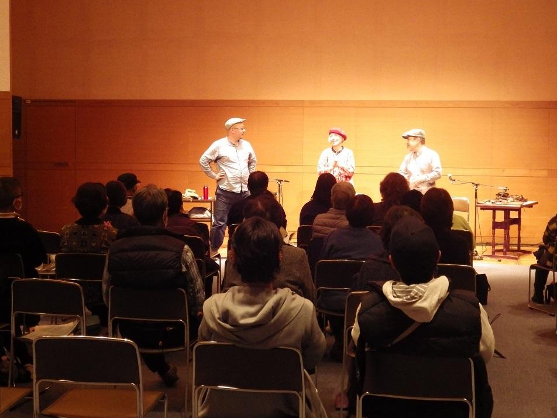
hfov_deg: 31.2
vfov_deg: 23.6
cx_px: 292
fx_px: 998
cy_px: 217
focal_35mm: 62
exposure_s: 1/30
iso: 800
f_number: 4
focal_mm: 10.7
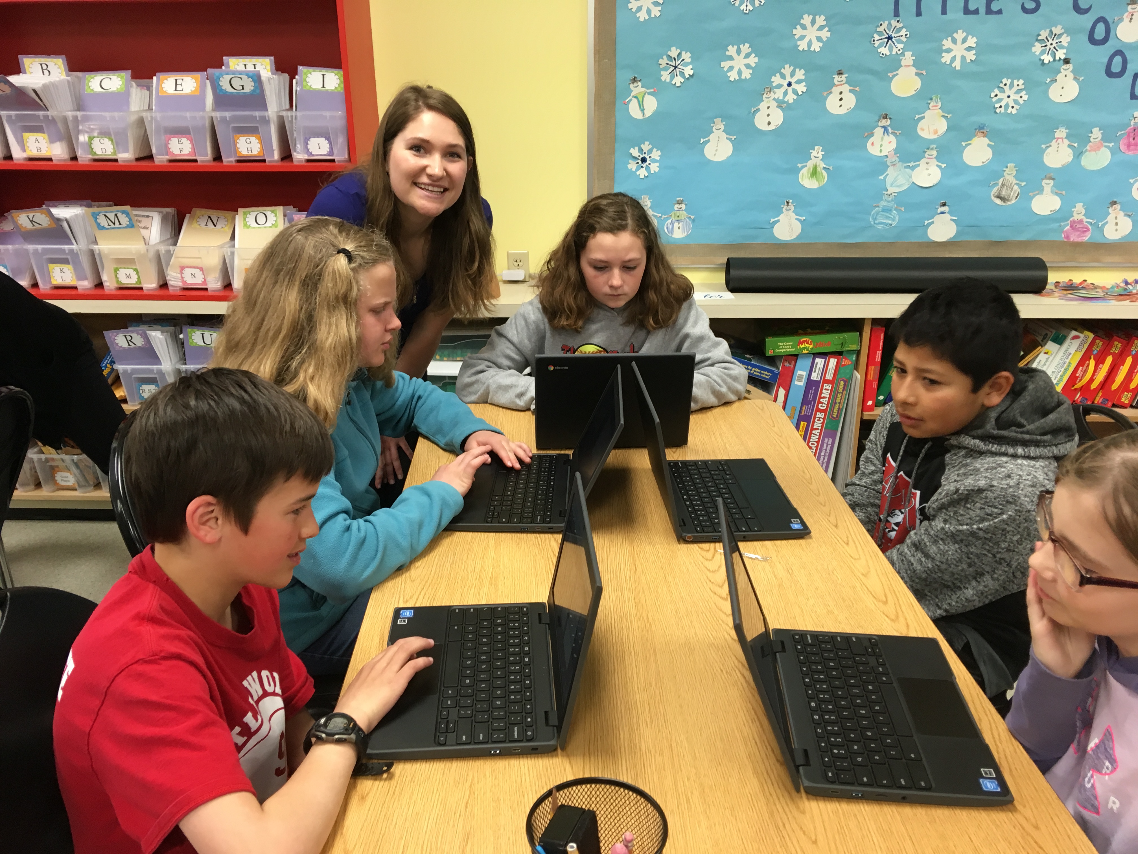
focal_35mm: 29
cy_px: 427
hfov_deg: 61.7
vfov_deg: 48.2
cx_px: 569
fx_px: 953
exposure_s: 1/30
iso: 80
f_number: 2.2
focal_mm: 4.15
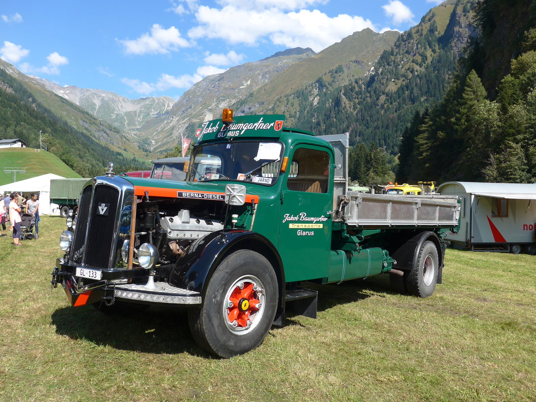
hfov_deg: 61.7
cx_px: 268
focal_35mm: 29
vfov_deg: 48.2
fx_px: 449
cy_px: 201
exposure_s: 1/1000
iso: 80
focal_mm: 6
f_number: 2.8
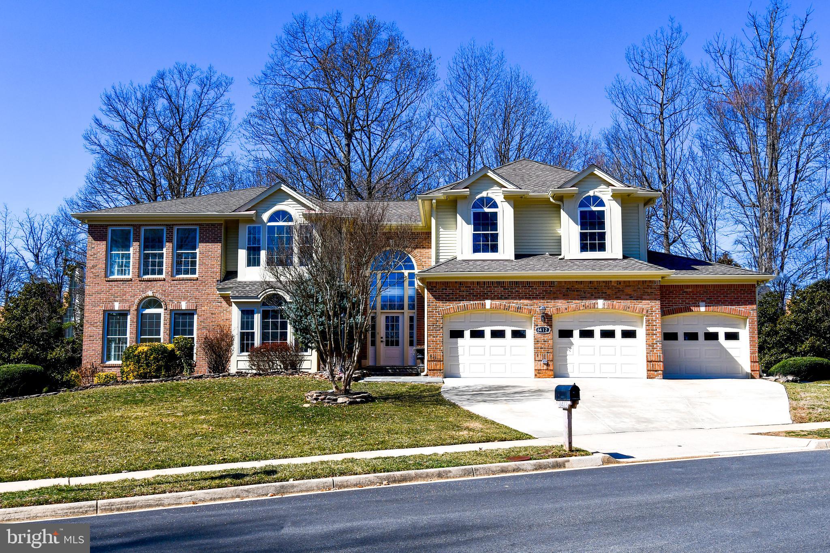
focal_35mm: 30
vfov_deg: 43.6
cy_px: 276
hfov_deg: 61.9
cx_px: 415
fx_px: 692
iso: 100
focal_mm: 20
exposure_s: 1/400
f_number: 10
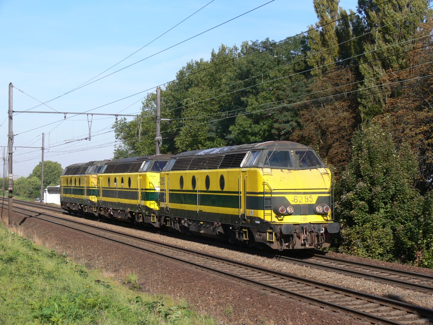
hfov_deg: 27.4
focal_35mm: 71
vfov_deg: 20.7
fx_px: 888
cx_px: 216
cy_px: 162
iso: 100
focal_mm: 15
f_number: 5
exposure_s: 1/640
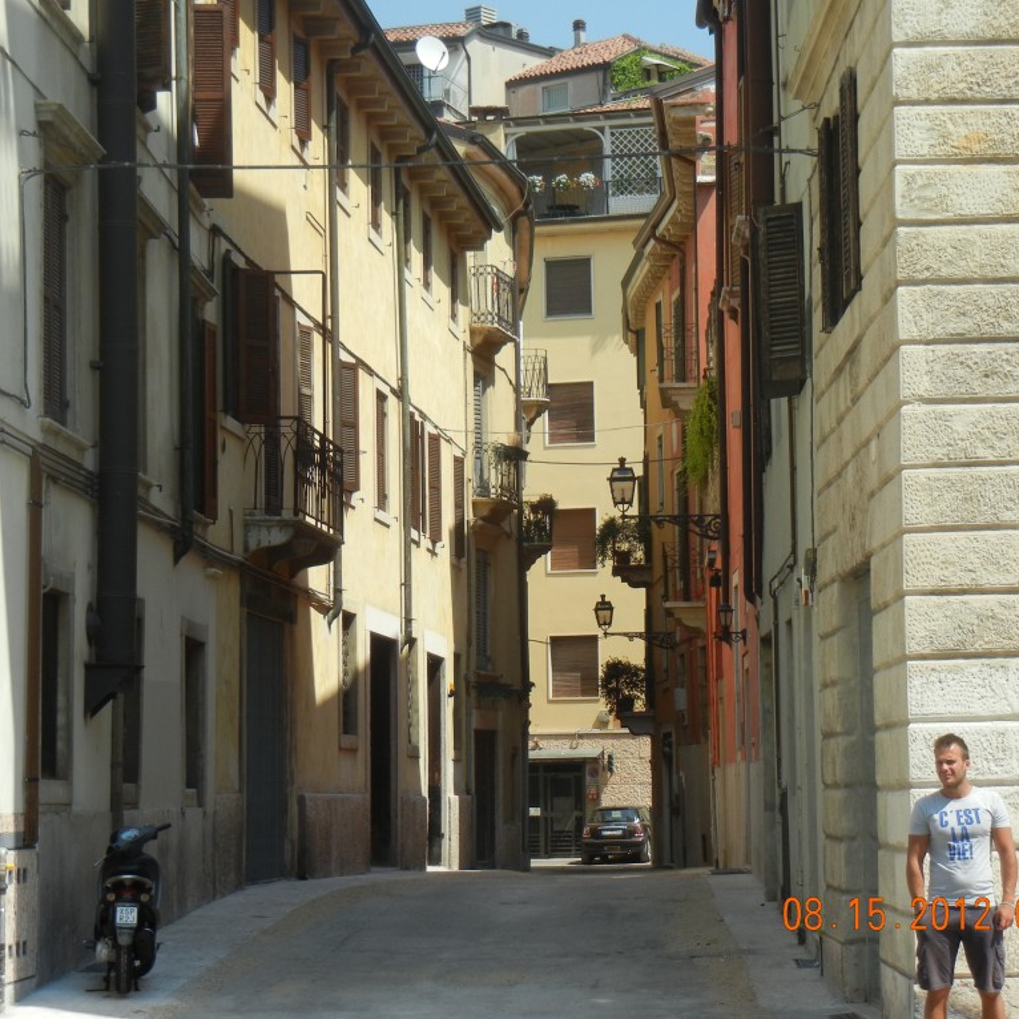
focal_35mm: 91
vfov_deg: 19.1
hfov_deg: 19.1
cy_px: 510
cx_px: 520
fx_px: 3031
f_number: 4.3
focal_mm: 13.9
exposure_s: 1/847
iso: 160
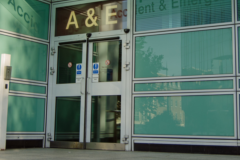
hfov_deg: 27.7
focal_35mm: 73
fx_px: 487
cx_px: 127
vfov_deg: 18.5
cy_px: 27
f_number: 4
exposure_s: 1/320
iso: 160
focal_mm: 26
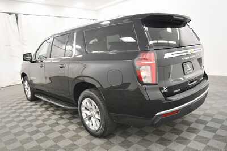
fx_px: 170
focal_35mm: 27
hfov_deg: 67.4
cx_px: 114
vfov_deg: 48.0
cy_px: 76
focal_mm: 18
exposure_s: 1/125
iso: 1800
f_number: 5.3
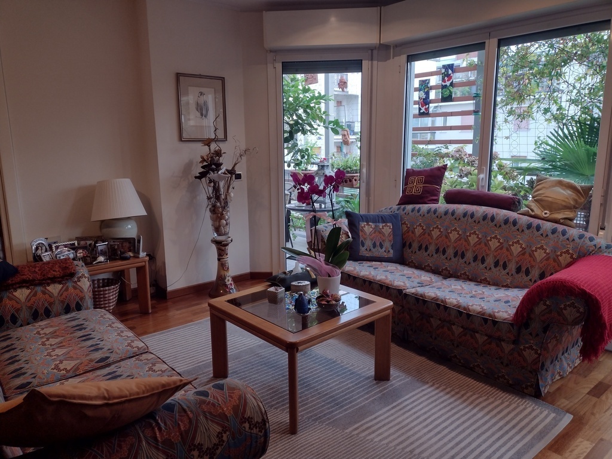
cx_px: 306
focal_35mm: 27
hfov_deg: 65.3
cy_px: 230
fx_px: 477
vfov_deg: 51.4
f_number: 1.7
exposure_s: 1/120
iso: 156
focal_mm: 4.71
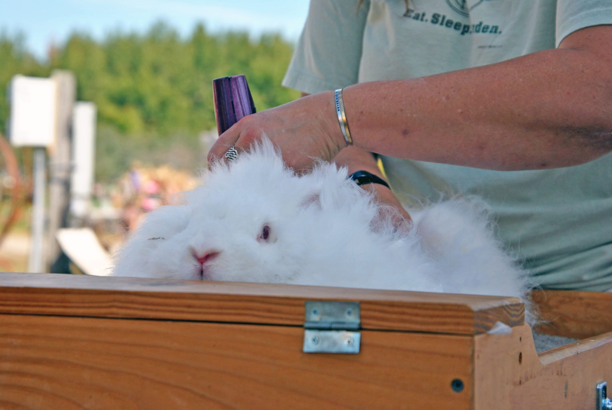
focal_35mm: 102
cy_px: 205
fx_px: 1736
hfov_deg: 20.0
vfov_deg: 13.5
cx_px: 306
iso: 200
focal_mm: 68
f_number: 5.6
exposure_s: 1/500
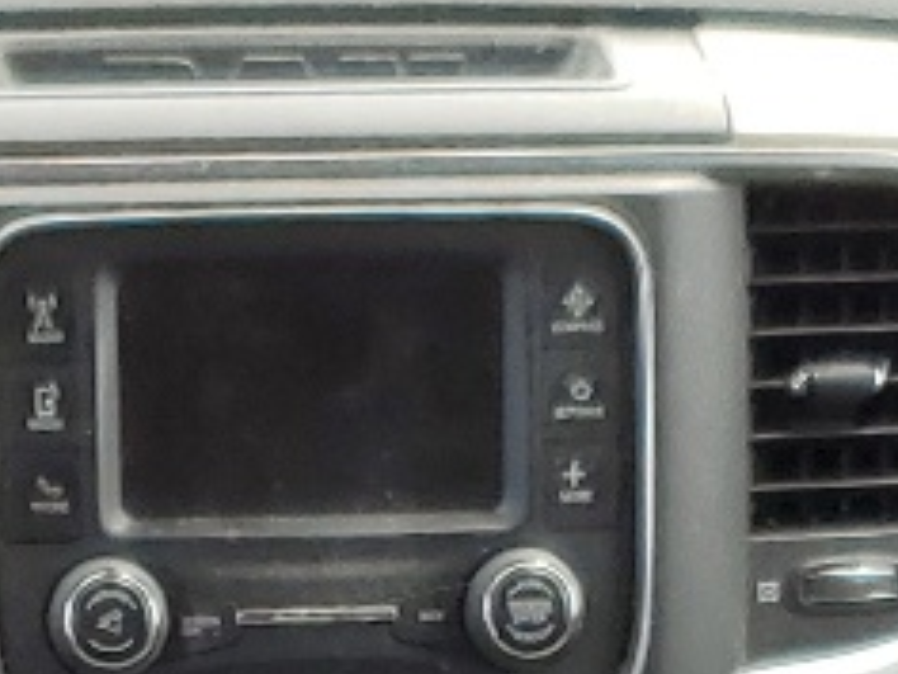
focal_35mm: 176
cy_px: 1710
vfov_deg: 7.7
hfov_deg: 11.2
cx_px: 270
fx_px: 4566
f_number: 1.5
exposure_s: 1/312
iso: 50
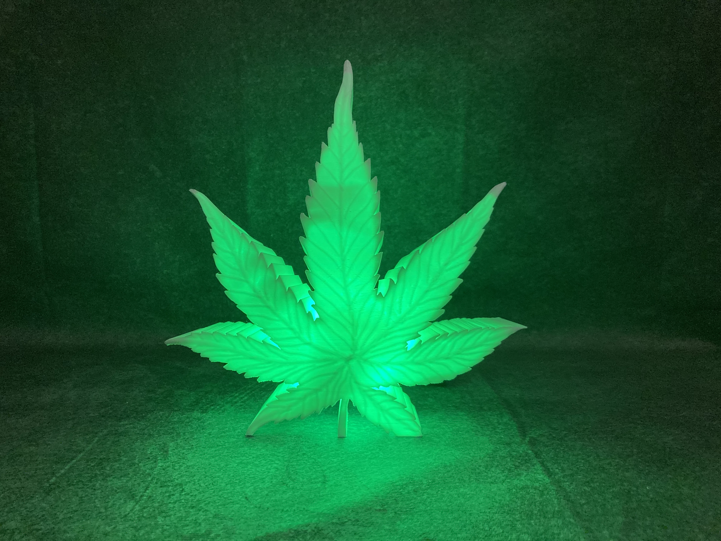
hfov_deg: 63.4
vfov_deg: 49.7
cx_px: 360
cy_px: 270
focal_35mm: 28
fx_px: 583
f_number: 1.8
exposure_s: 1/60
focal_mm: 3.99
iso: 320
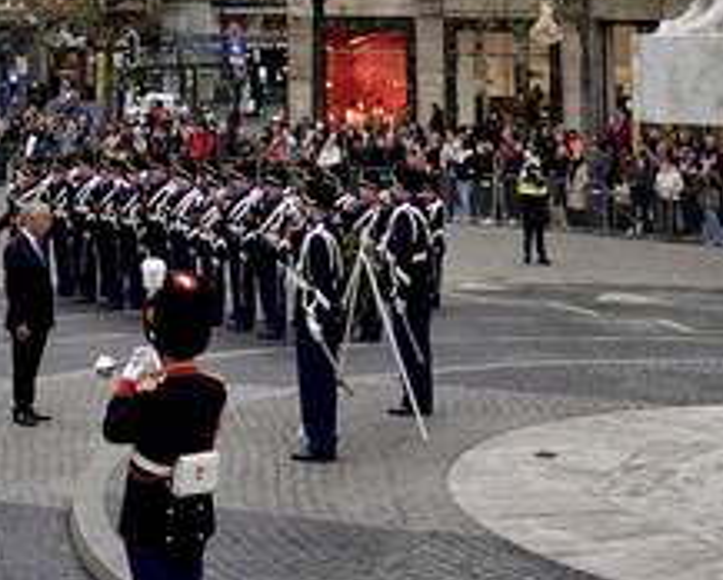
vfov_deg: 16.8
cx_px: 83
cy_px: -198
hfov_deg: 21.7
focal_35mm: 86
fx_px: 1842
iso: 100
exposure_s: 1/160
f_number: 2.4
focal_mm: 8.8
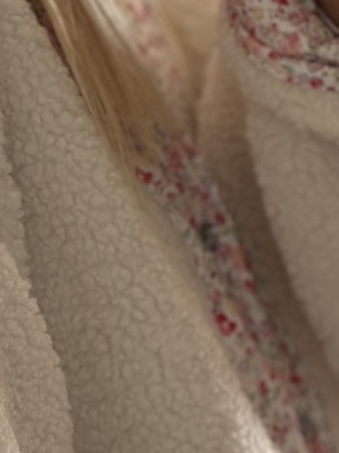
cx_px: 27
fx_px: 5661
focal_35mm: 433
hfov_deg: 3.4
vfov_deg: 4.6
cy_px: 581
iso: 50
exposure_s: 1/121
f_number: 2.8
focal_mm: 16.89
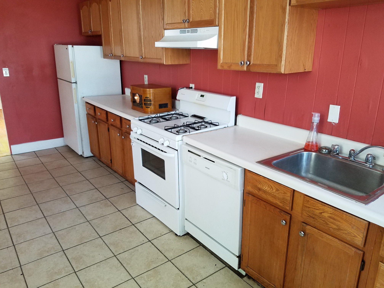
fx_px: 288
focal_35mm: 26
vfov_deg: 53.1
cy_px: 144
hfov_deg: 67.3
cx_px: 192
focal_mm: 4.2
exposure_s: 1/25
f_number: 1.7
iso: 160
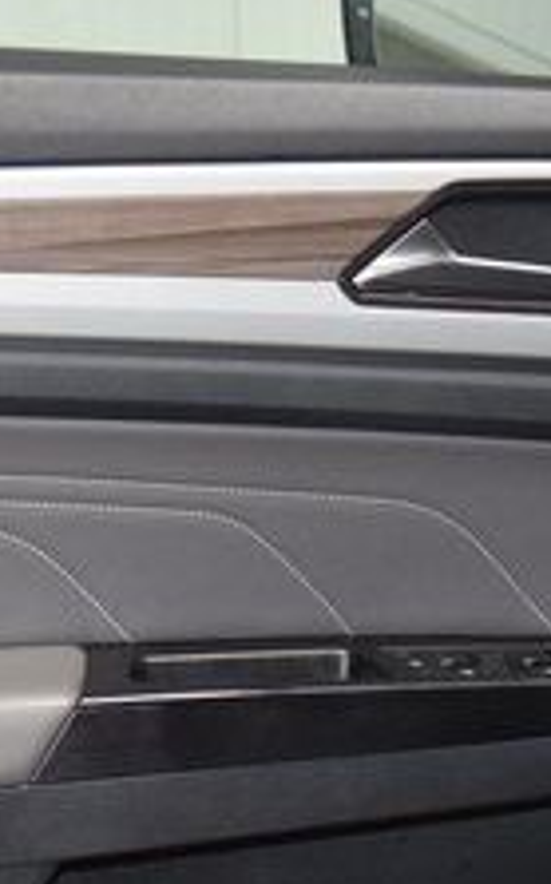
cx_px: 59
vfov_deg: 17.4
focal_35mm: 118
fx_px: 2852
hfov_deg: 11.0
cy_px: 739
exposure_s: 1/125
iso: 2500
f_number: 3.8
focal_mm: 27
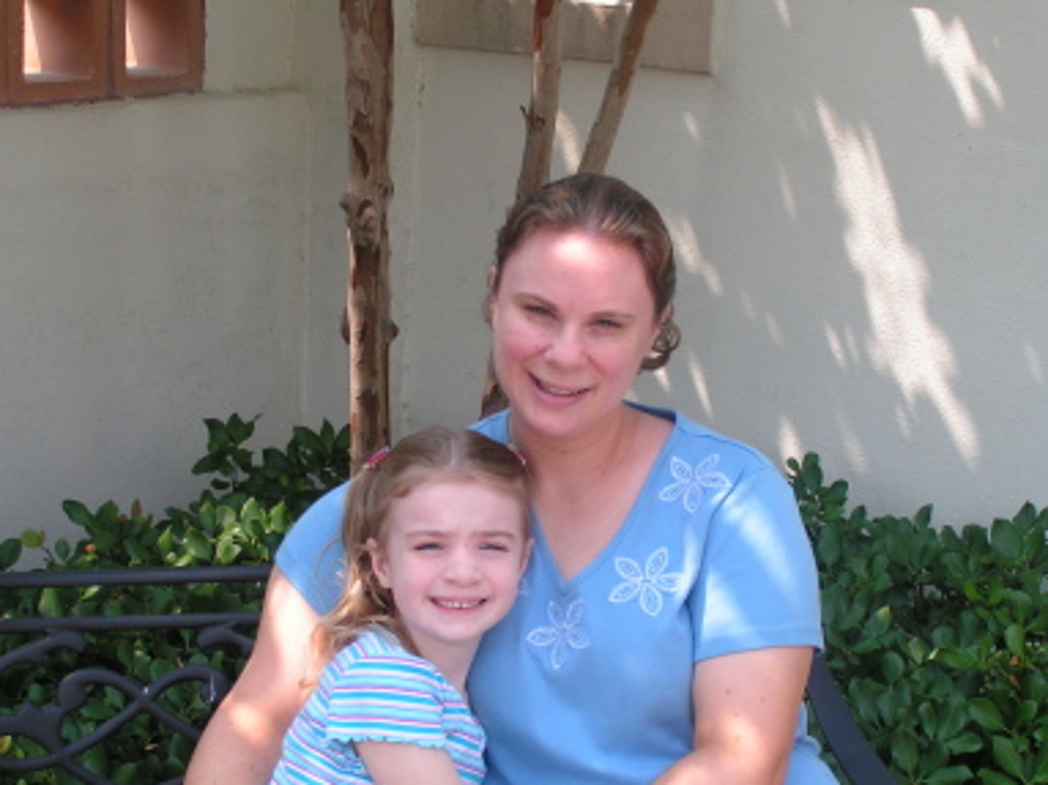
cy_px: 423
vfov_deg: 19.9
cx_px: 501
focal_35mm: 74
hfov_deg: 26.3
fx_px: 2240
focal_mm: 9.7
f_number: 5
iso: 50
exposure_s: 1/160
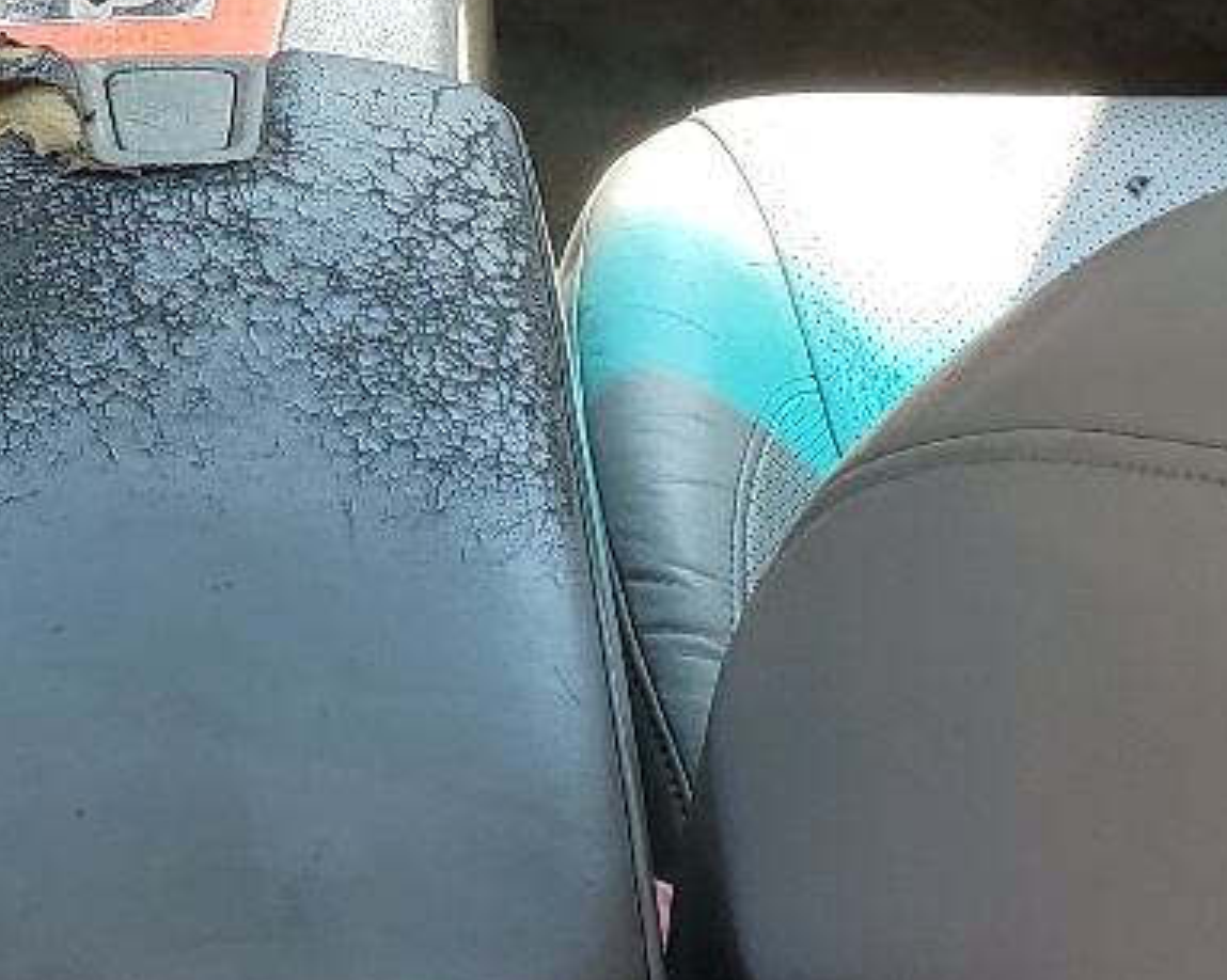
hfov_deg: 17.9
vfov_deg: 14.4
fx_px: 3847
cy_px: 77
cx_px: 195
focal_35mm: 106
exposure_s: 1/625
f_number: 1.5
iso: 50
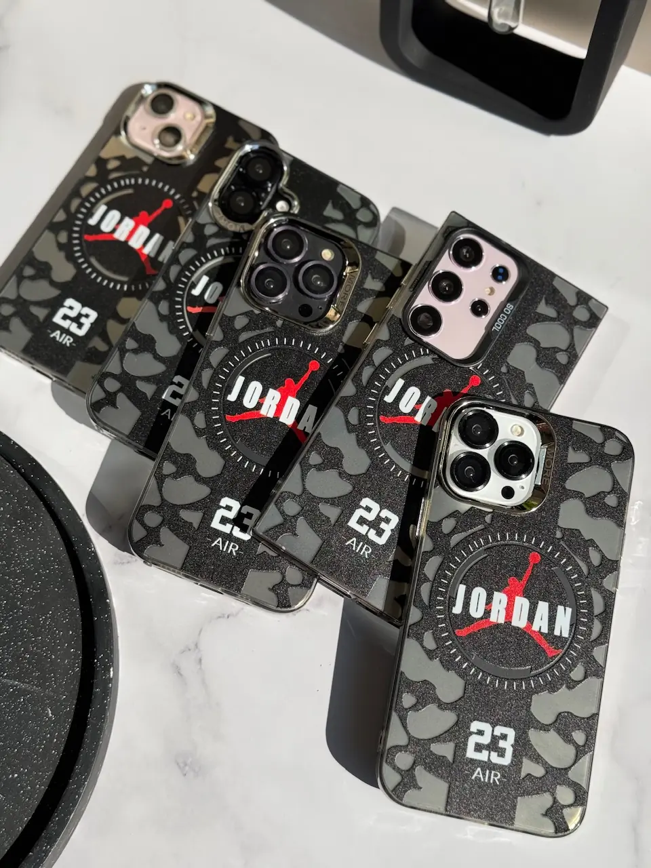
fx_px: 1204
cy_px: 434
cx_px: 326
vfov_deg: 39.7
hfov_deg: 30.3
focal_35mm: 48
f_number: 1.78
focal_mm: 6.76
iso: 64
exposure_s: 1/2331
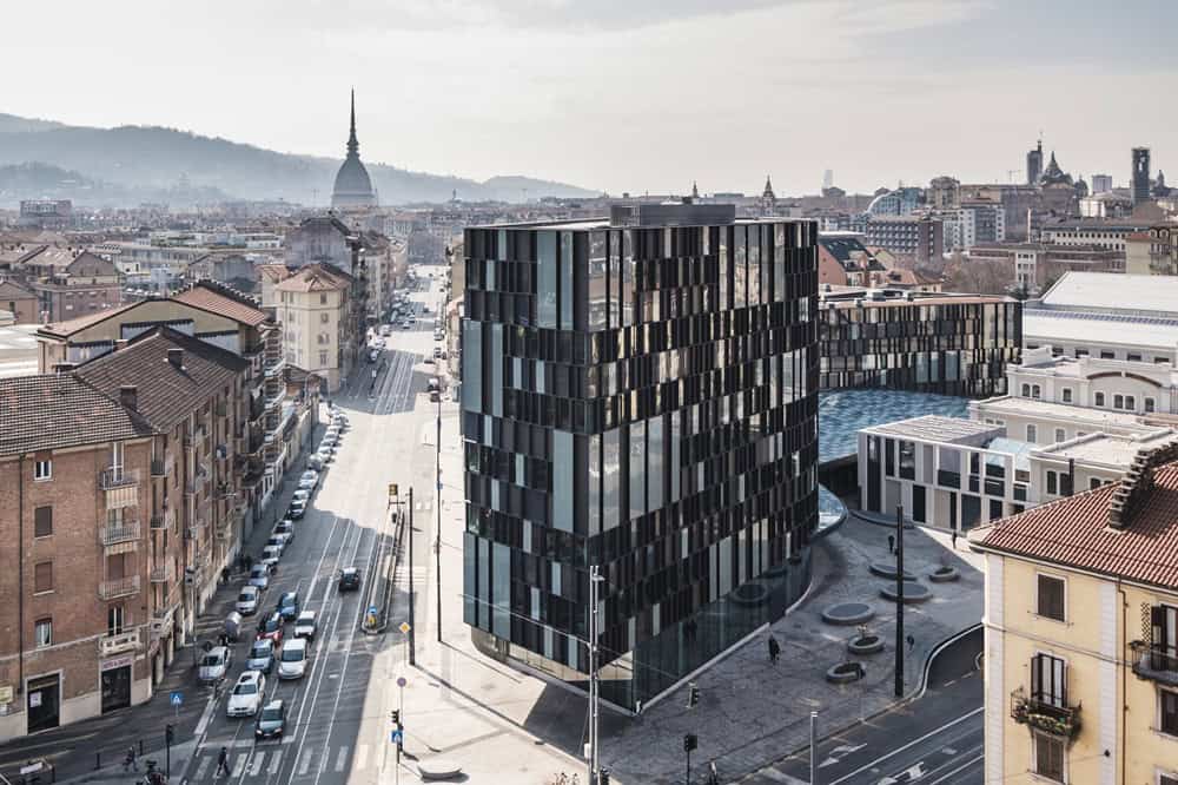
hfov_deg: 53.1
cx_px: 589
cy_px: 392
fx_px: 1178
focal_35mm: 36
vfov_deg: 36.8
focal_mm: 24
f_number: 5.6
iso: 200
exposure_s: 1/400
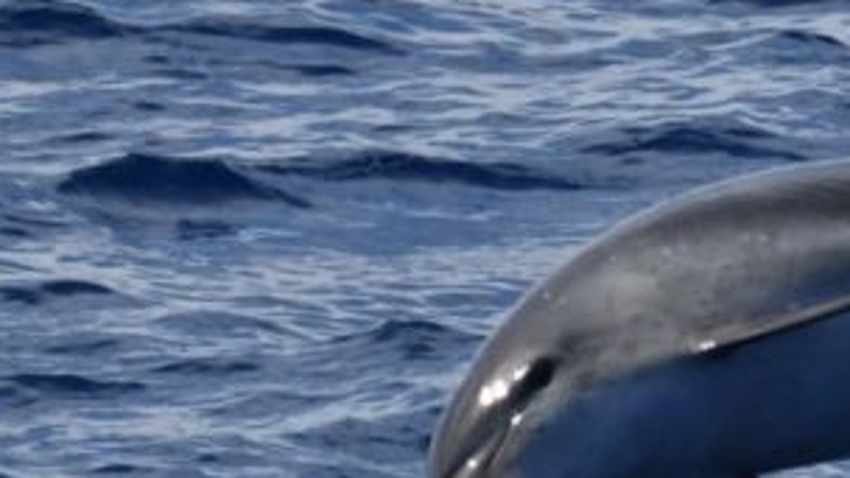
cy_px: 365
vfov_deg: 1.6
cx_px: 1040
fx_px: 17377
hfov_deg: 2.8
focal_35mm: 771
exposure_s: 1/8000
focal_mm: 280
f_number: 5.6
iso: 800
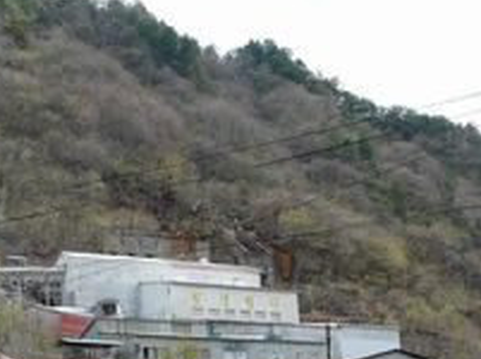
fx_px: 929
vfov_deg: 21.1
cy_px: 361
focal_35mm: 67
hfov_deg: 28.4
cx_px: 101
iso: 100
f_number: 5
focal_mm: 4.6
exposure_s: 1/200
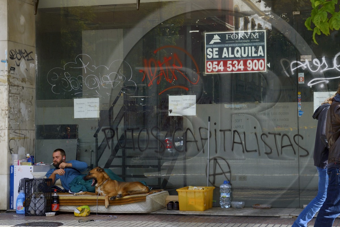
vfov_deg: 21.2
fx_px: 604
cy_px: 114
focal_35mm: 64
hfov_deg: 31.3
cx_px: 213
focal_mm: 48
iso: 200
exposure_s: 1/640
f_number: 4.5
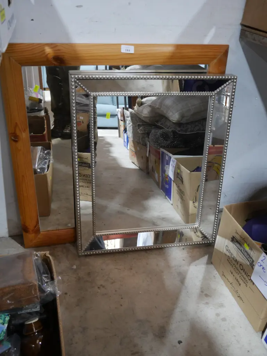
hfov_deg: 44.2
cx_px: 134
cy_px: 178
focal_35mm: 32
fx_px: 329
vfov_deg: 56.8
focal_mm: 16
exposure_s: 1/60
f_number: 3.6
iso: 1000
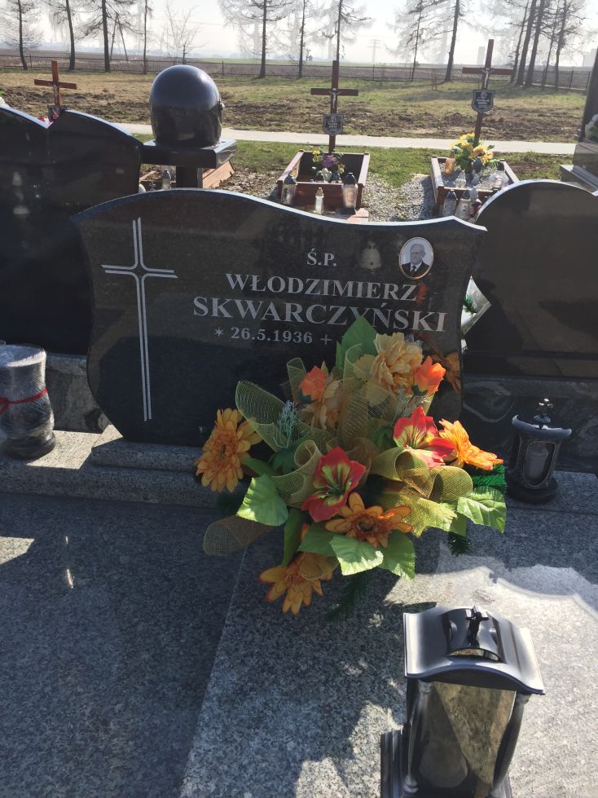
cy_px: 399
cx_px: 299
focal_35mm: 29
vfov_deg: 61.7
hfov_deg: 48.2
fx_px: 668
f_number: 2.2
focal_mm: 4.15
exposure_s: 1/1276
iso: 32
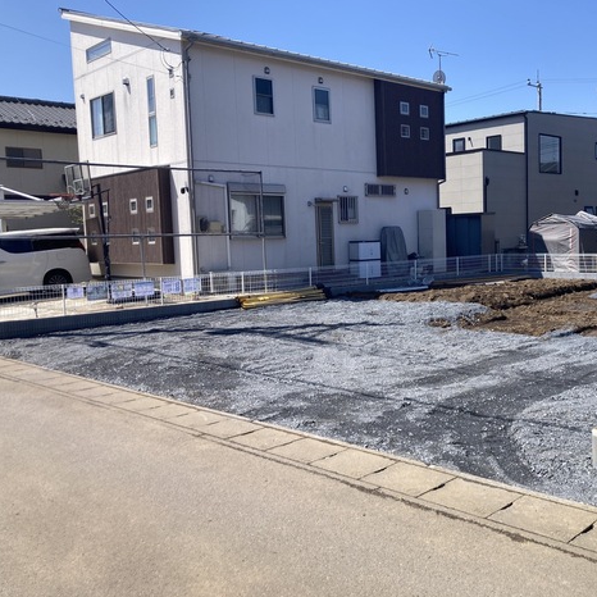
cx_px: 404
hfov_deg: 47.6
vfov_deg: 48.5
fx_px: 663
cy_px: 298
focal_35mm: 34
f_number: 1.8
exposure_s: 1/1453
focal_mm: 3.99
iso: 20
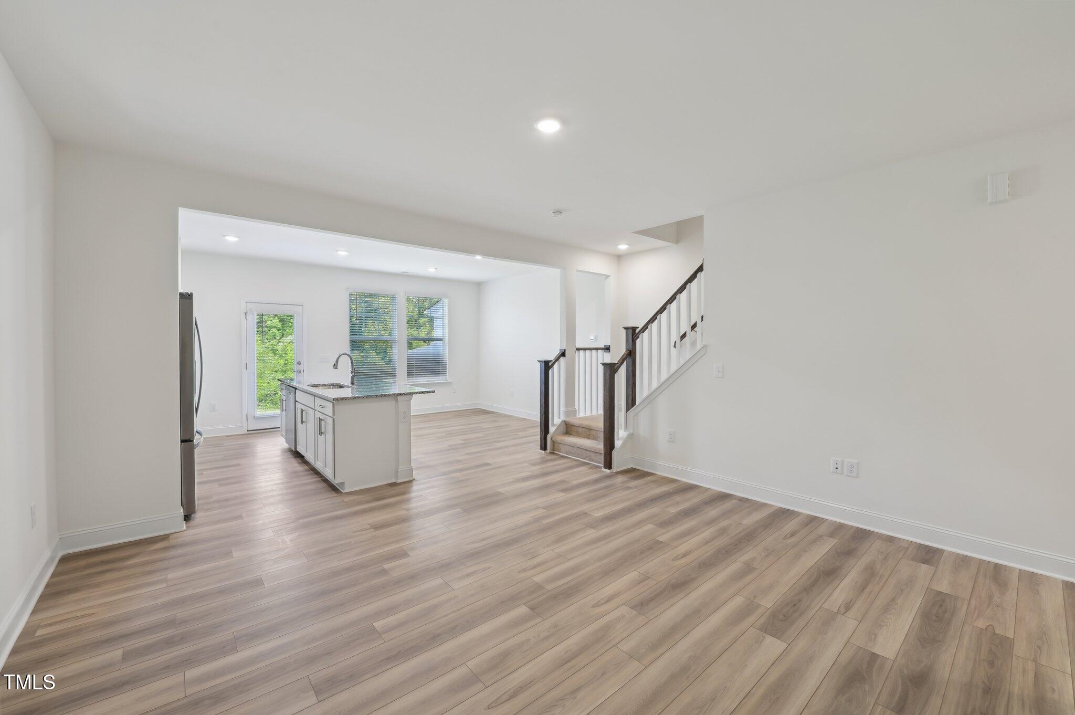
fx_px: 418
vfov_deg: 81.1
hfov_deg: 104.3
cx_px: 538
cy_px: 358
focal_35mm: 14
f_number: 9
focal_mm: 14
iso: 200
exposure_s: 1/13
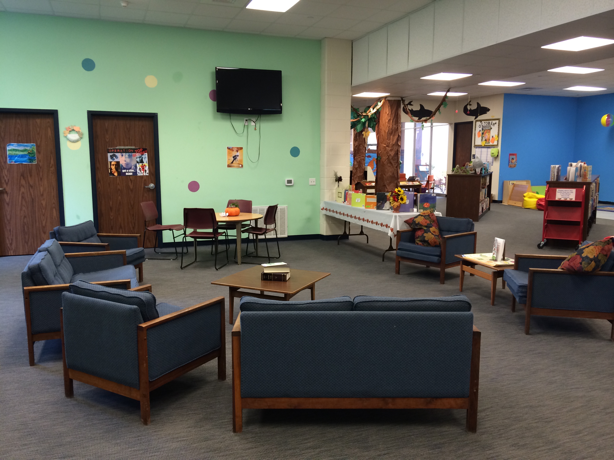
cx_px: 307
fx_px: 532
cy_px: 230
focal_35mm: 30
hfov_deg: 60.0
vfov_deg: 46.8
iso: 100
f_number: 2.2
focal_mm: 4.12
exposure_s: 1/30
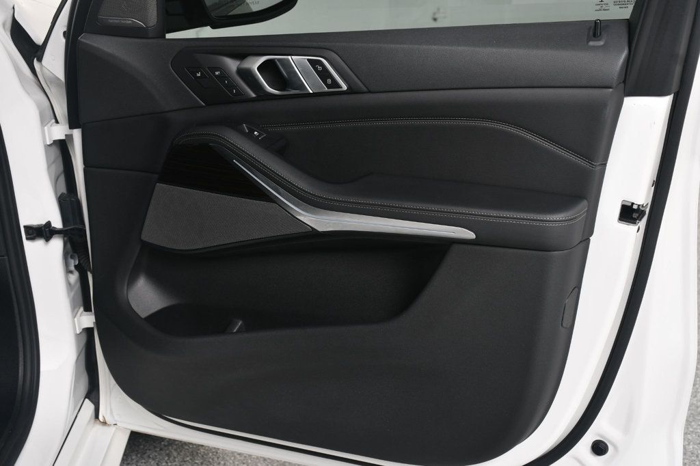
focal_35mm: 51
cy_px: 233
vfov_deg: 26.5
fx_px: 991
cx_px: 350
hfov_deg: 38.9
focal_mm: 34
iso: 100
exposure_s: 1/160
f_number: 6.3
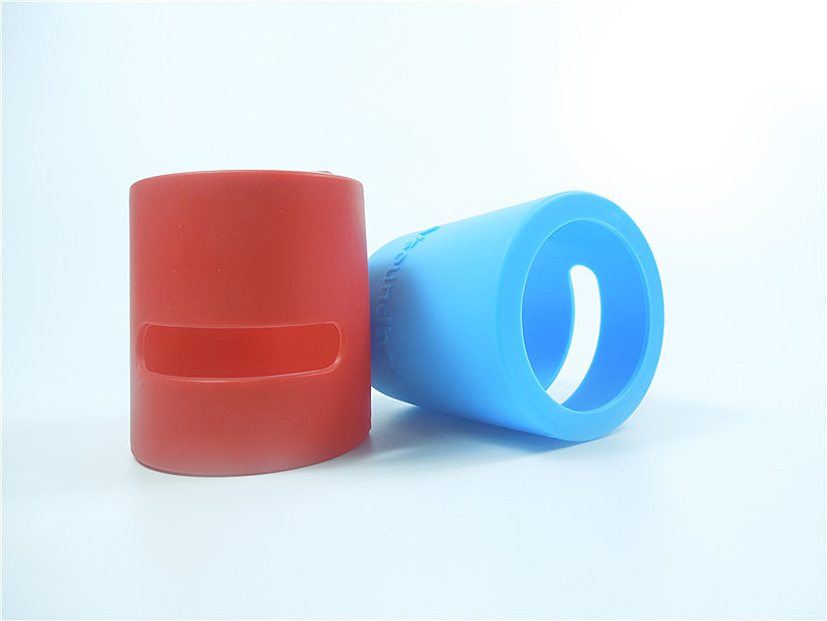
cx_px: 414
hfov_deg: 69.4
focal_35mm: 25
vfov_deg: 54.9
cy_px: 310
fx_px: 597
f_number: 3.3
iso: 100
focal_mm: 4.5
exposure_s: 1/60
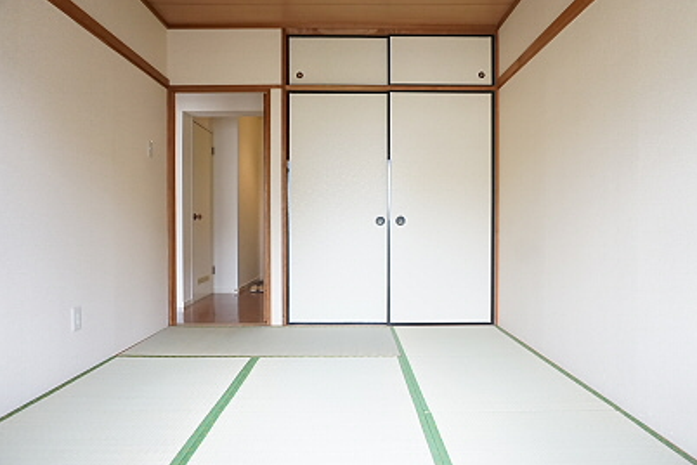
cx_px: 356
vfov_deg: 51.3
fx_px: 484
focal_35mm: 25
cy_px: 237
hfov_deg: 71.5
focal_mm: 16
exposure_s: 1/160
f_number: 4
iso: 1600
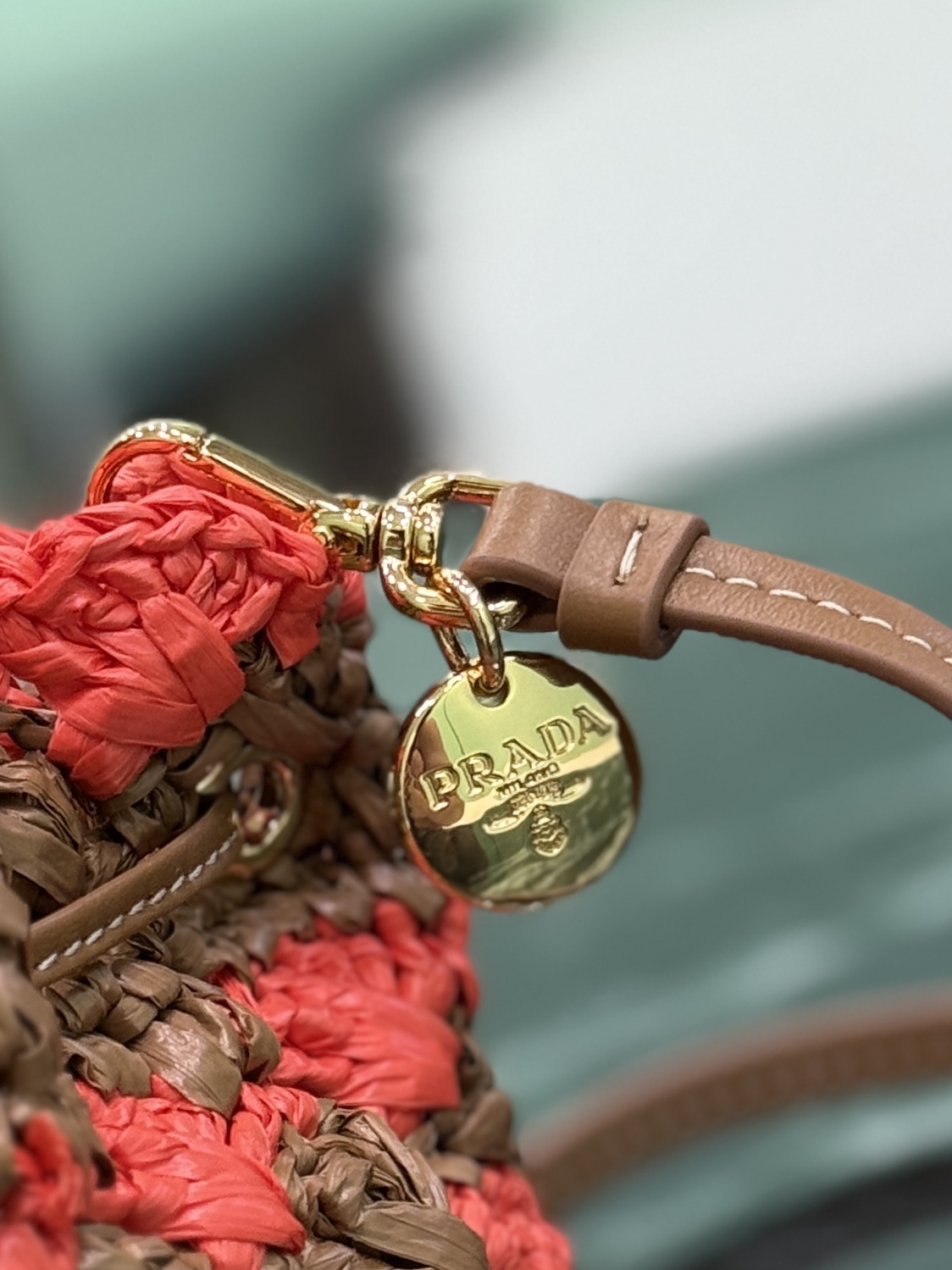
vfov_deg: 19.4
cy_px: 872
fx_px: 3704
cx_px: 424
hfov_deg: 14.6
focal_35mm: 101
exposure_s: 1/50
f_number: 1.78
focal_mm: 6.76
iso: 64
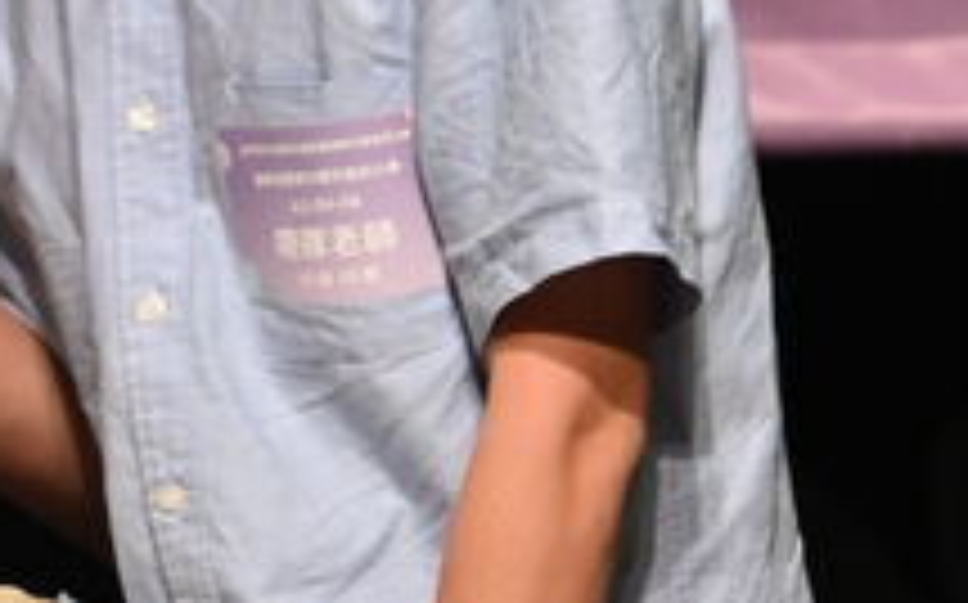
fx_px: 31975
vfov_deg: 1.1
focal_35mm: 1213
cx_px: -891
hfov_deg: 1.7
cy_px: -398
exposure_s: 1/250
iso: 2800
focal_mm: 200
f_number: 6.3
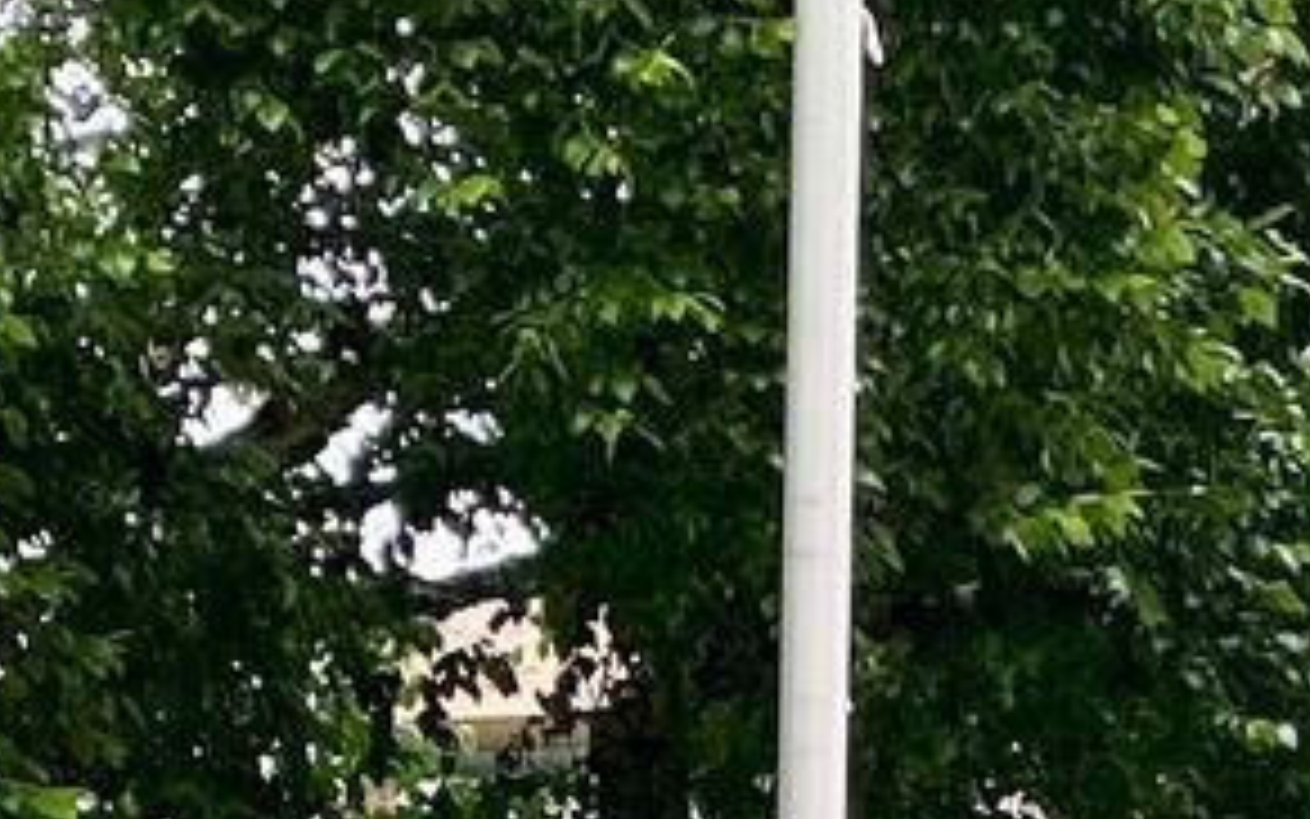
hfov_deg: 10.7
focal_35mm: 194
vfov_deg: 6.5
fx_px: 6927
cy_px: 1850
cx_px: 1157
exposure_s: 1/121
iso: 32
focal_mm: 5.1
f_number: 1.6
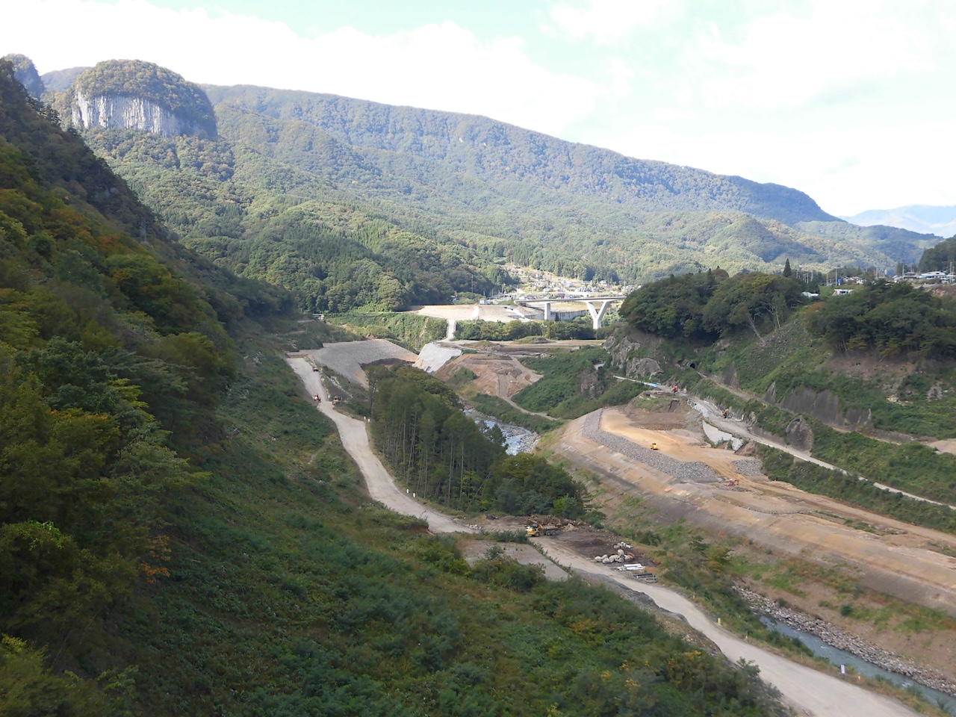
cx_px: 478
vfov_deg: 33.6
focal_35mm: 43
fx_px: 1188
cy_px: 358
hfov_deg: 43.9
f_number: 3.8
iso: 100
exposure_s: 1/250
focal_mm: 7.72
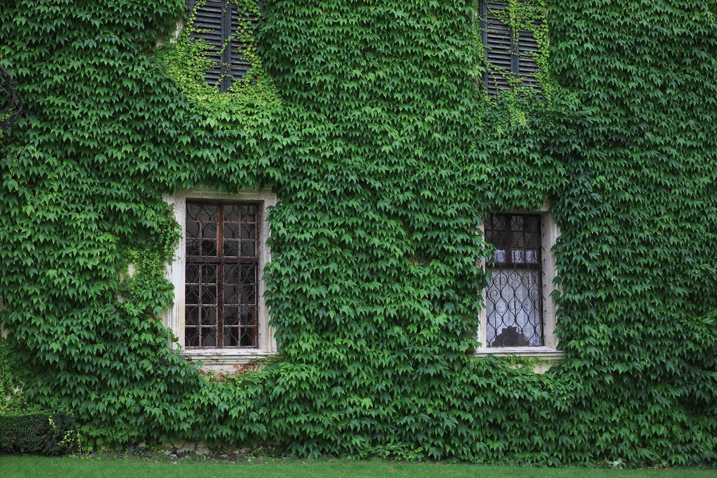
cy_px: 239
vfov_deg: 25.5
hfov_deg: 37.5
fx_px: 1056
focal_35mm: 53
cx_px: 358
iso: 400
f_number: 7.1
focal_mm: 35
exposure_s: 1/250
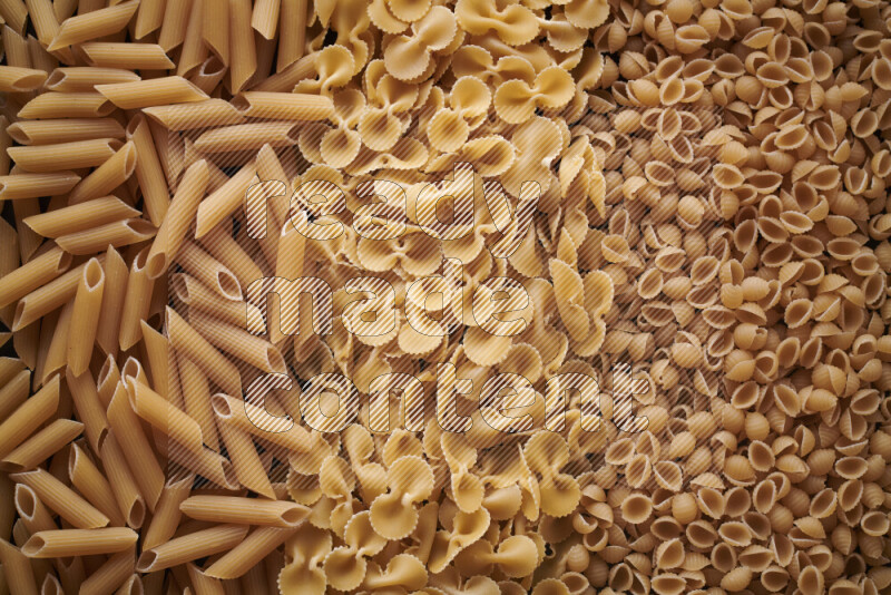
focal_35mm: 50
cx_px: 446
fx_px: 1238
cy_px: 298
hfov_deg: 39.6
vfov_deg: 27.0
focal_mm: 50
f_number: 8
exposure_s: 1/100
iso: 160
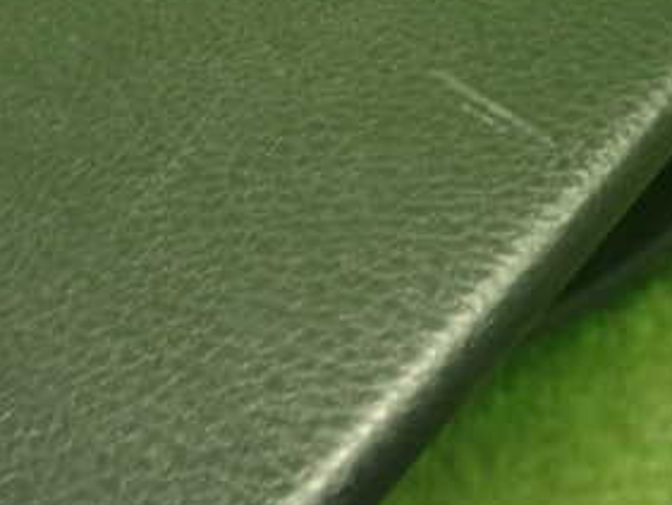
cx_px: 521
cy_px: -14
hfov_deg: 29.7
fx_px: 1243
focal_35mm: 64
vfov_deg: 22.0
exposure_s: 1/30
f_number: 2.3
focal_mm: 5.4
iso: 500
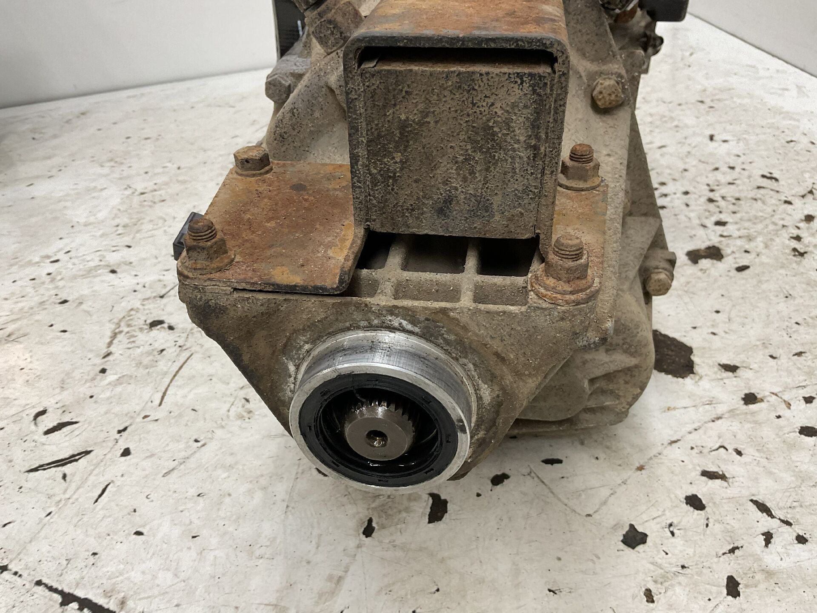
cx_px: 408
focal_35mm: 29
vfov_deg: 48.2
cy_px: 306
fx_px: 684
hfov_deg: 61.7
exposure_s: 1/100
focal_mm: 3
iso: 50
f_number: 1.8
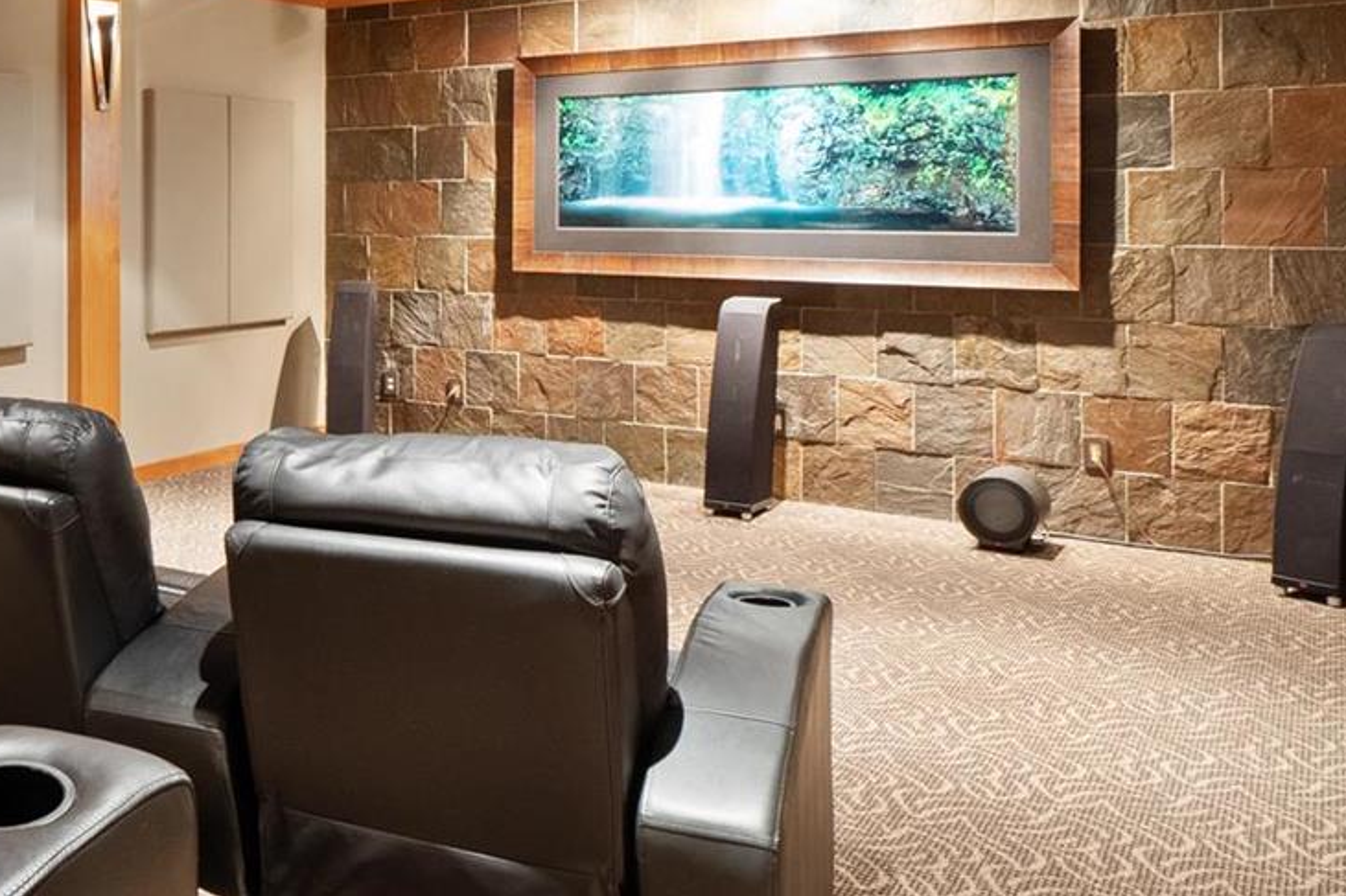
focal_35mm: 35
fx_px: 1308
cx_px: 122
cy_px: 230
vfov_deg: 37.0
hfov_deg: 48.4
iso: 400
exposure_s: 5
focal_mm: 8
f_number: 7.1
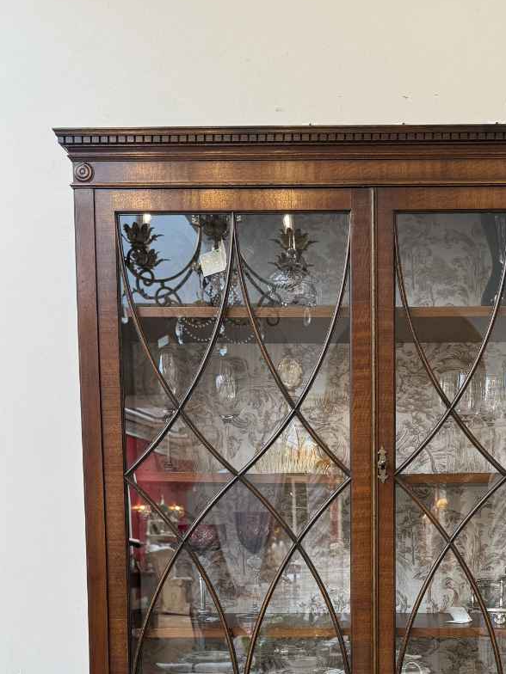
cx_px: 378
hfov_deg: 29.2
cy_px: 593
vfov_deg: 36.7
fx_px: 955
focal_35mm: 49
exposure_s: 1/100
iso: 125
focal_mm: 6.8
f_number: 1.8
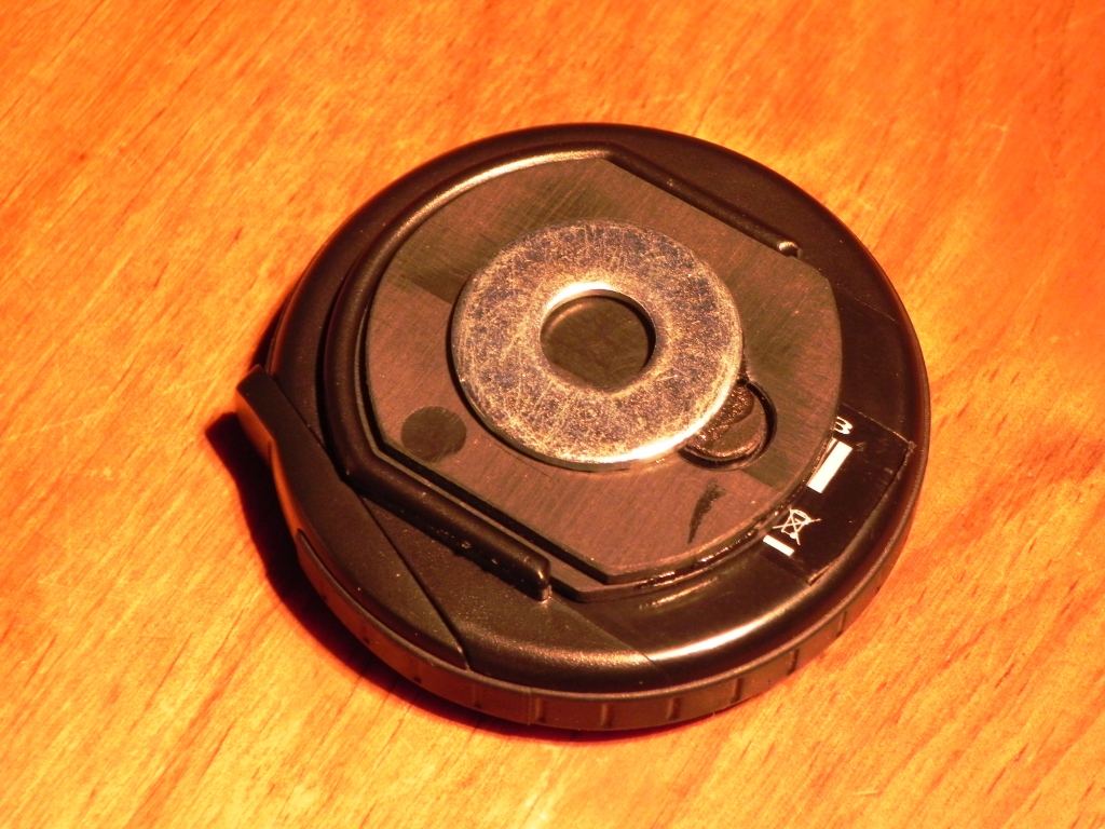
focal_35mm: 95
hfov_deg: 20.7
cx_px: 552
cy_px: 414
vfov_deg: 15.6
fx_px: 3033
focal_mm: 16.9
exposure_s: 1/9.8
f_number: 4
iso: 400
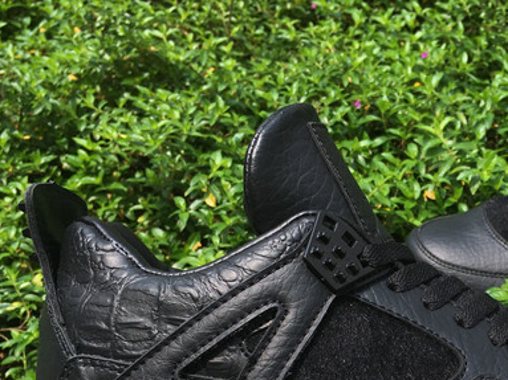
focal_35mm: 56
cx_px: 454
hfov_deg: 32.7
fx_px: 822
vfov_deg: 25.1
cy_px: 362
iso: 25
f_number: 2.2
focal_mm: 4.15
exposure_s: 1/884
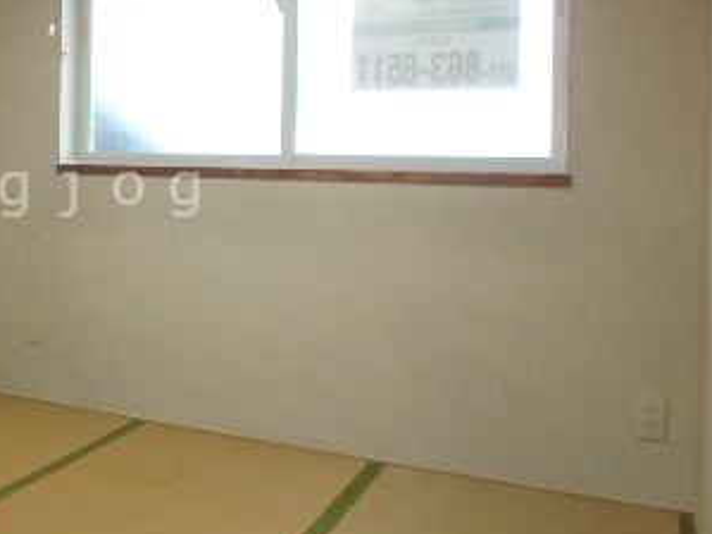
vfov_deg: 32.0
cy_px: 188
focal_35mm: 45
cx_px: 50
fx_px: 925
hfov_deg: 38.7
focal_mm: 3.7
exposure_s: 1/30
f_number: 3.5
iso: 320
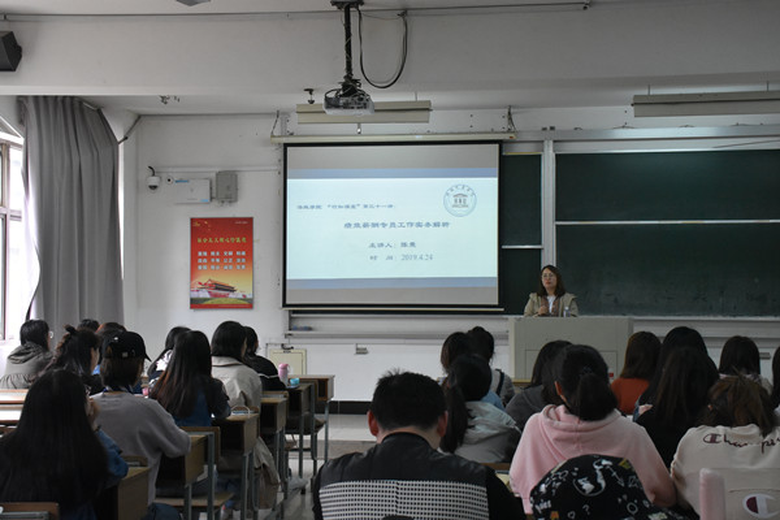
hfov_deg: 41.1
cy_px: 260
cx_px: 390
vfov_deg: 28.1
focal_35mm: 48
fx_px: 1040
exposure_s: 1/200
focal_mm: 32
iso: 3200
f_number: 7.1
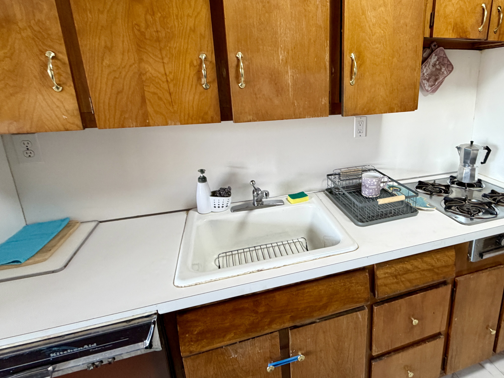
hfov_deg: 80.0
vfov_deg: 65.6
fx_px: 291
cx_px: 320
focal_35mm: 20
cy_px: 159
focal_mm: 2.22
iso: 250
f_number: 2.2
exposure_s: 1/60
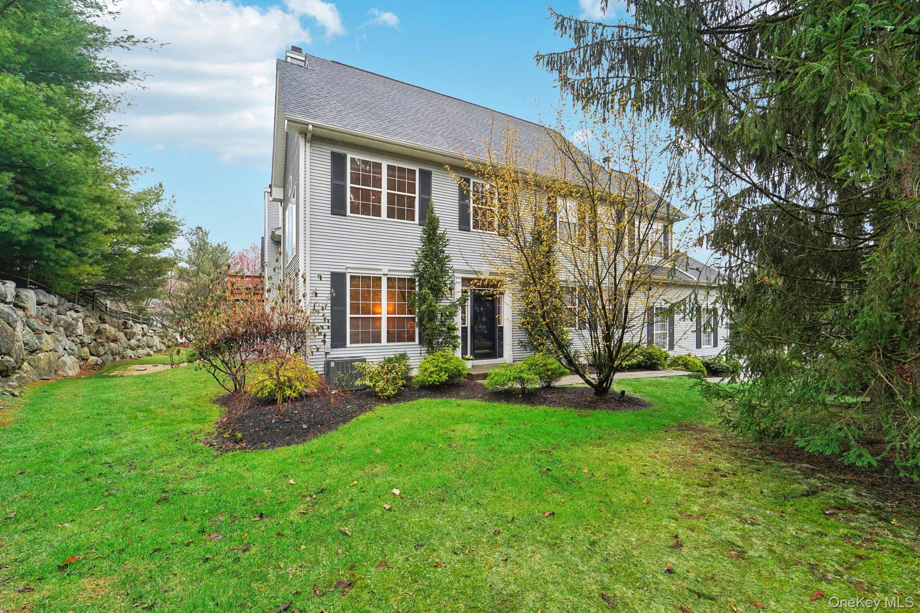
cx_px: 460
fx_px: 358
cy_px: 306
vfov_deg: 81.2
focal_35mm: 14
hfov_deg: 104.3
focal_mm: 14
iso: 400
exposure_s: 1/125
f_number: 8
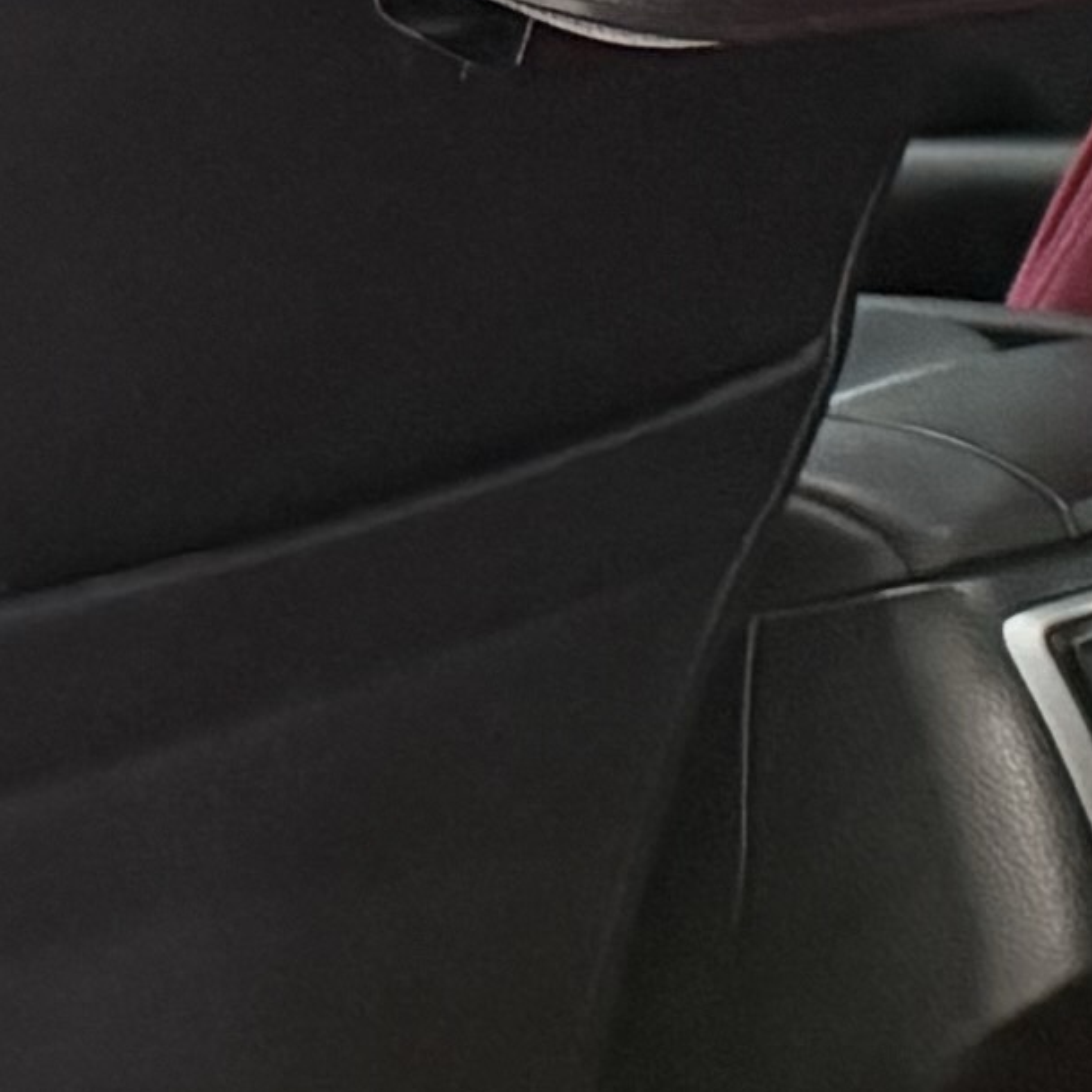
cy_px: -48
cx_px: 2249
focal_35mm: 199
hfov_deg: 8.3
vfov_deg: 8.7
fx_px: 7102
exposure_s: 1/33
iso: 640
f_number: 1.78
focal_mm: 6.76
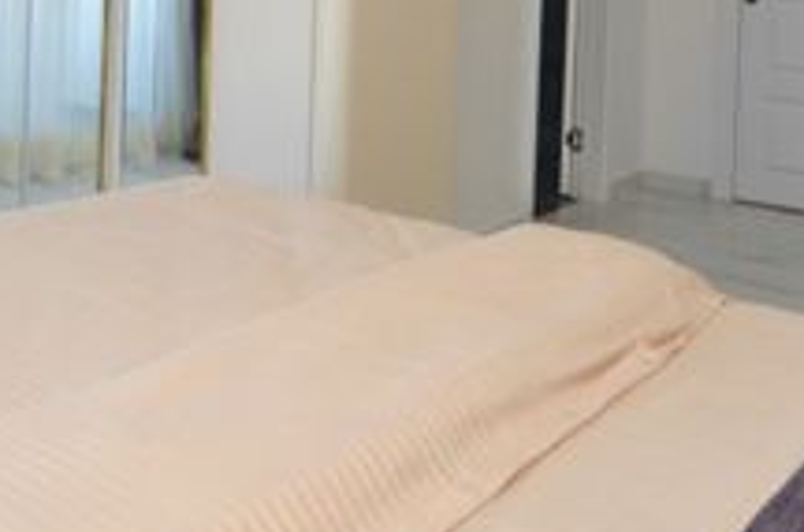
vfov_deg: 24.9
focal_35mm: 49
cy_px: -93
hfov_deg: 40.3
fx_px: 1092
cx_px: 341
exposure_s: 1/125
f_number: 5.6
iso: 200
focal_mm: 10
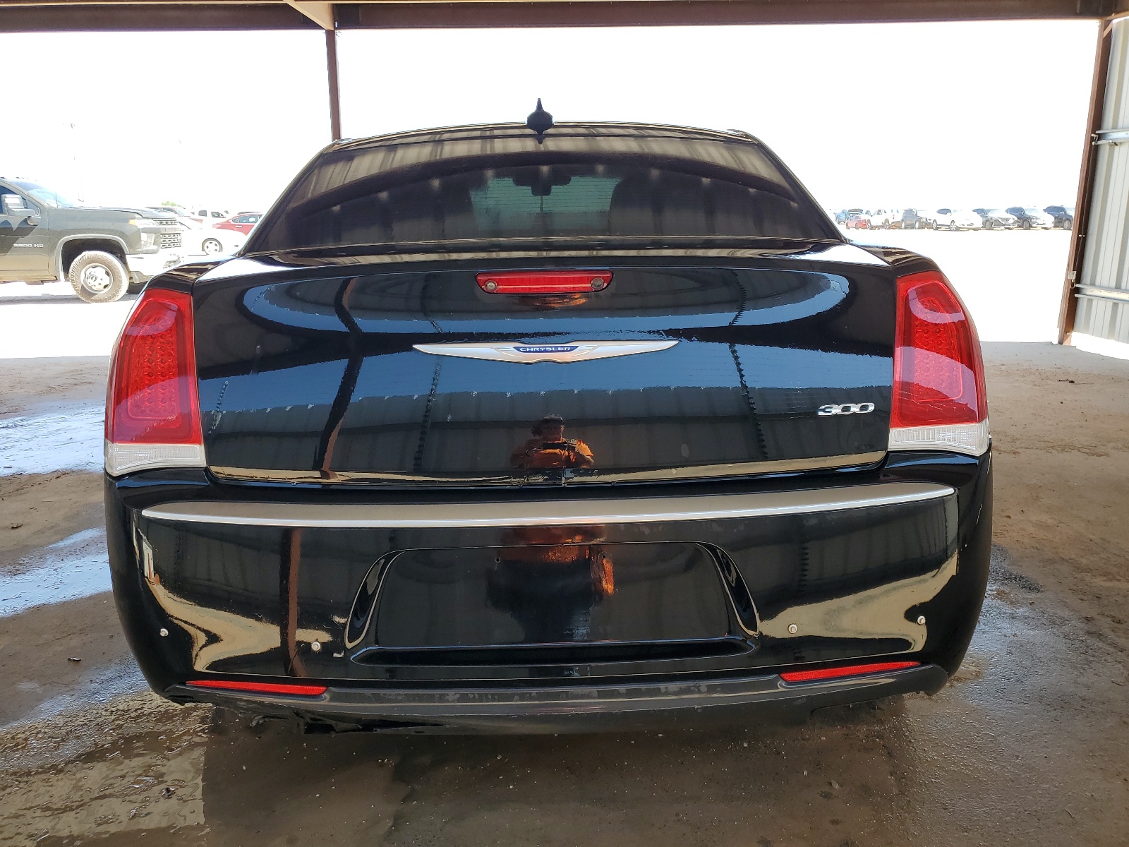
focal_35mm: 26
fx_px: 848
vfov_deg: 53.1
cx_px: 564
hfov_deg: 67.3
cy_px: 424
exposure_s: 1/400
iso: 50
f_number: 1.5
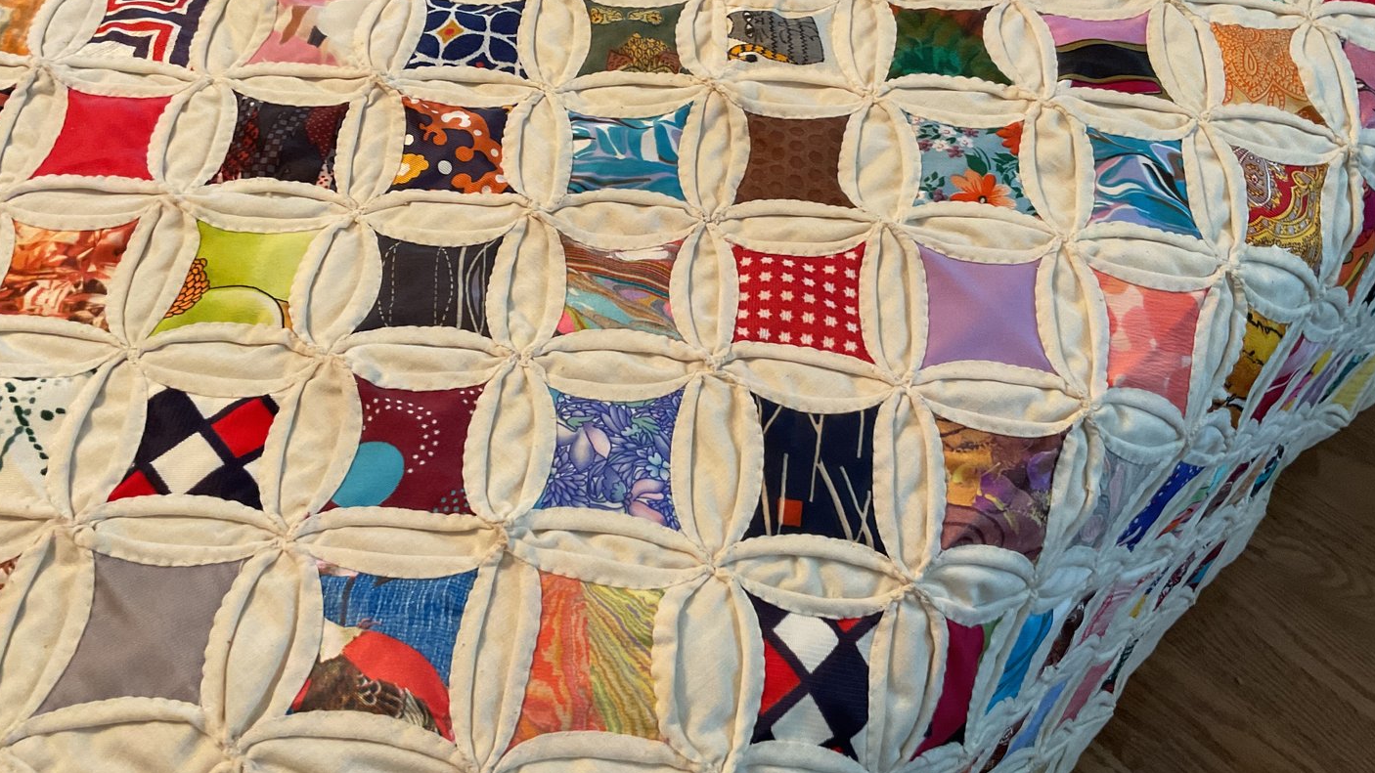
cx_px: 679
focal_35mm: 34
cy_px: 293
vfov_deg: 34.5
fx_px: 1240
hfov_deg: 58.0
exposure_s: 1/60
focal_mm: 3
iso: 125
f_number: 1.8
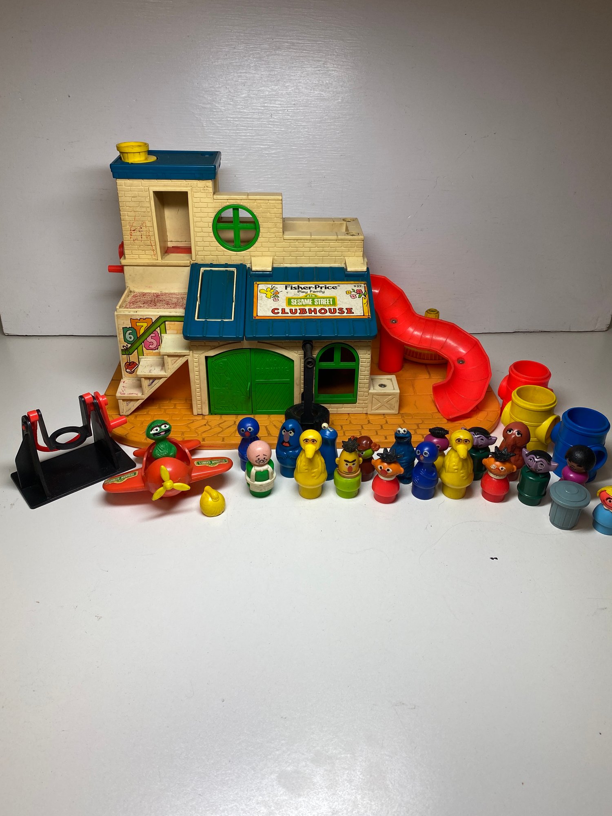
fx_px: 613
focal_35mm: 26
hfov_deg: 53.1
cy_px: 408
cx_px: 306
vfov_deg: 67.3
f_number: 1.8
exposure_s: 1/173
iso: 32
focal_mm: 4.25
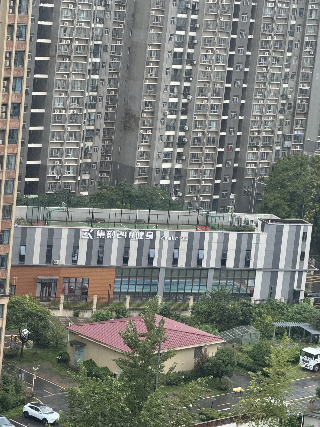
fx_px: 1479
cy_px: 214
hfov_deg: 12.3
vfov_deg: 16.4
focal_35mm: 120
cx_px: 160
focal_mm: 15.66
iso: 200
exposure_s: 1/99
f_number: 2.8
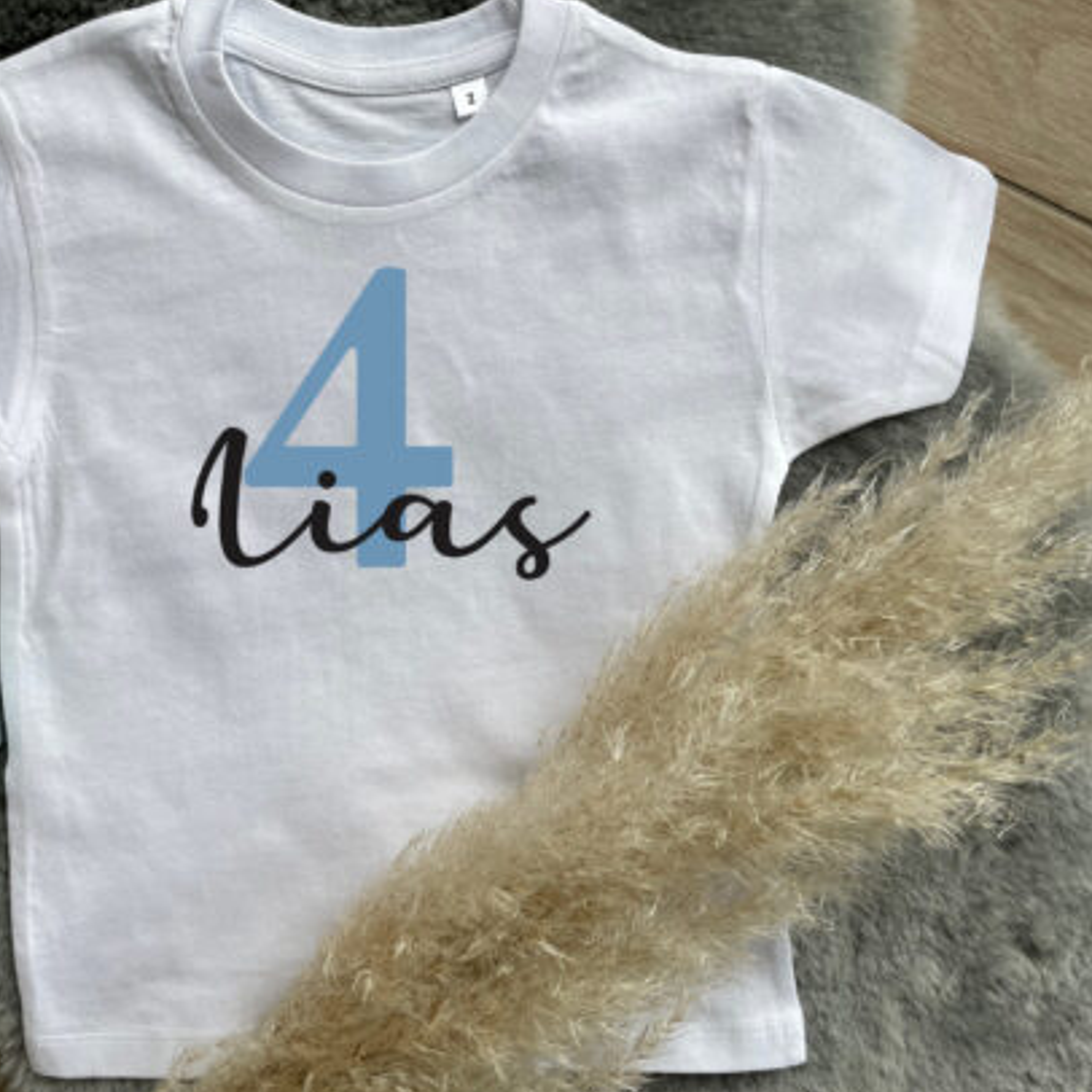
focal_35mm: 34
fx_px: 1213
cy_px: 530
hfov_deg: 47.4
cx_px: 334
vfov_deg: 48.4
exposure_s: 1/100
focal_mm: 4.2
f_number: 1.6
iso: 40
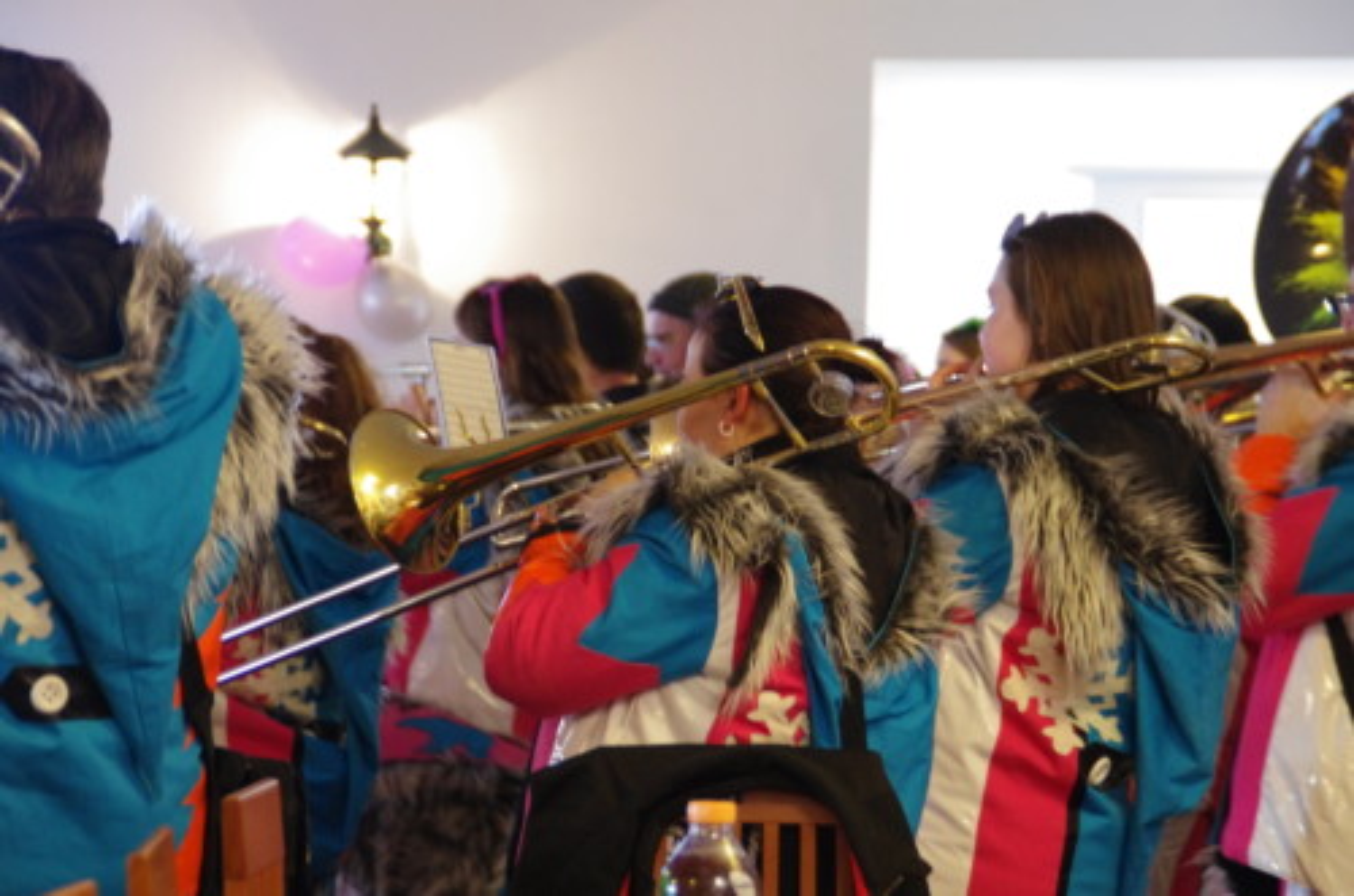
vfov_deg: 10.1
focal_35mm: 135
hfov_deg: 15.2
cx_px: 677
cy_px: 448
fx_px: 5066
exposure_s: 1/15
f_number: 5.6
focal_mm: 90
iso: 3200
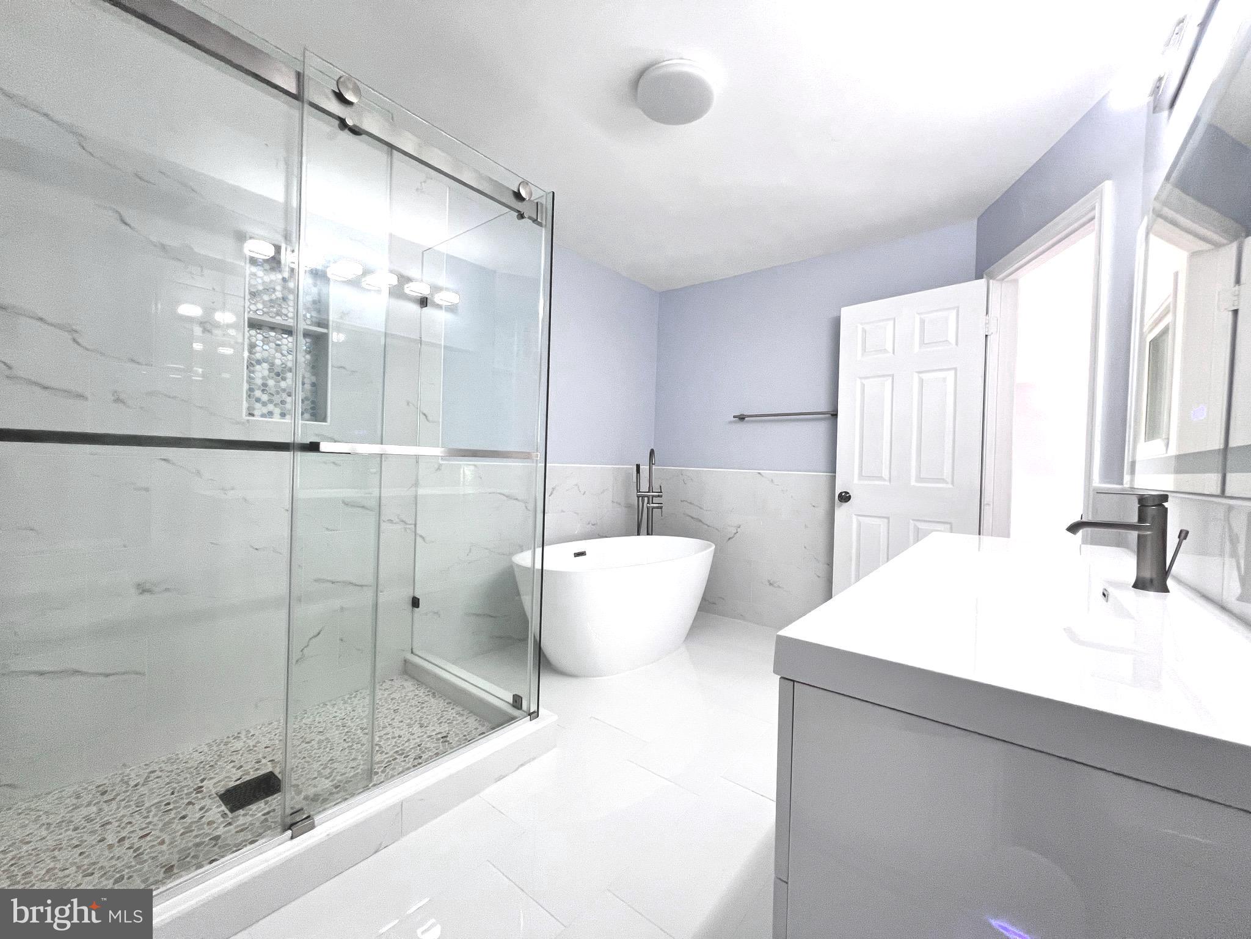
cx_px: 626
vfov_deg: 89.9
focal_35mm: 13
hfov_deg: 106.2
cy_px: 470
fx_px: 470
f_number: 1.8
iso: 160
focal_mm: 1.57
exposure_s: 1/120
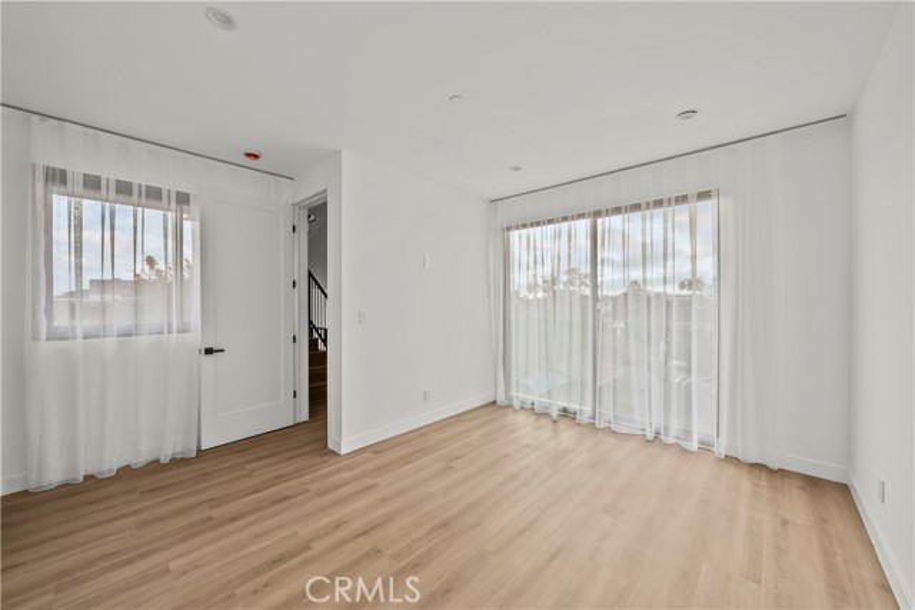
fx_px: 330
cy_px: 305
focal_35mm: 13
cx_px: 458
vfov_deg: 85.5
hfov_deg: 108.3
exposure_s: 1/25
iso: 250
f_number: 9
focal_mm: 13
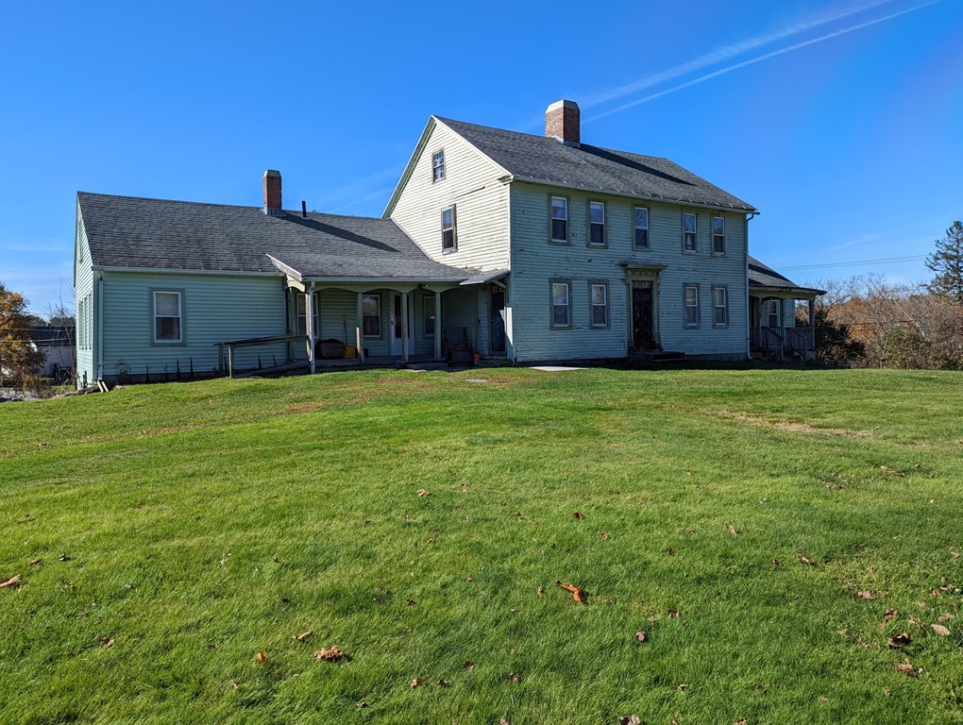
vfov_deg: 56.9
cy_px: 362
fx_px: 669
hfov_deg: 71.5
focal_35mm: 24
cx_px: 482
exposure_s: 1/2217
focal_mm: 6.81
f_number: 1.85
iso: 42
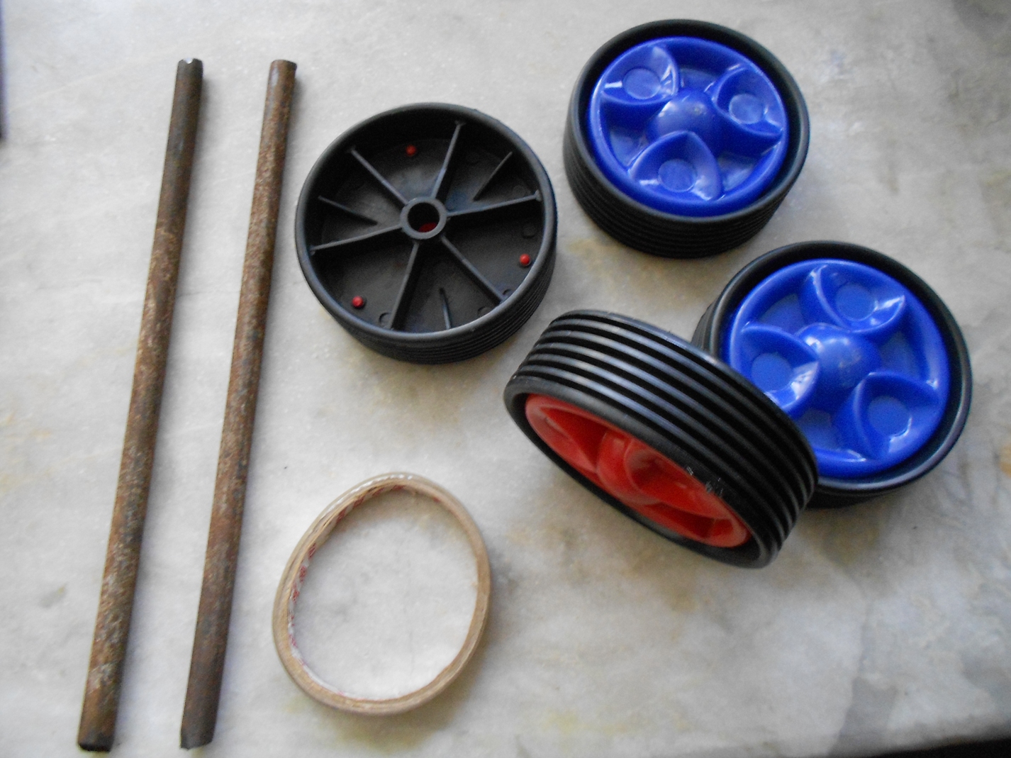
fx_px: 759
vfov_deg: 53.0
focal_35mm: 26
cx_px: 506
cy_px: 379
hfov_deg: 67.3
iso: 400
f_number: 3.2
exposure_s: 1/5
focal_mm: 4.6
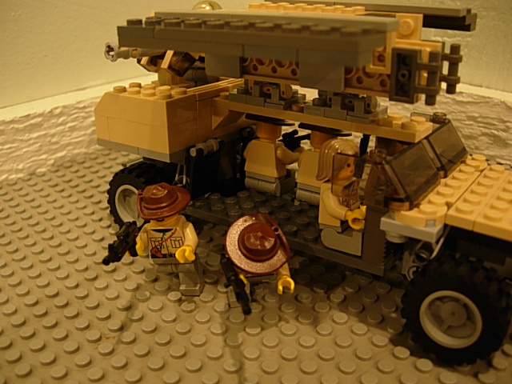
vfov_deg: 39.7
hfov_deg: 51.4
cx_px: 256
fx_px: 532
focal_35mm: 36
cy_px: 192
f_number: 2.7
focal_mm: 7.5
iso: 112
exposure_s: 1/4
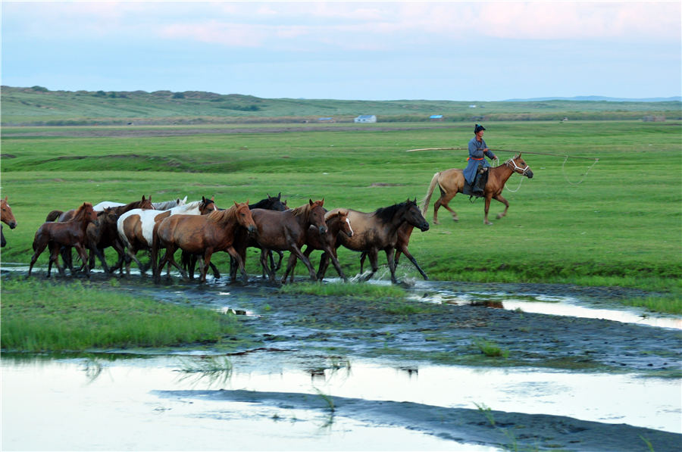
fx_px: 2780
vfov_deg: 9.3
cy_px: 226
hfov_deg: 14.0
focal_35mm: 147
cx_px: 341
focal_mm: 98
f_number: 5.6
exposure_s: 1/60
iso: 500
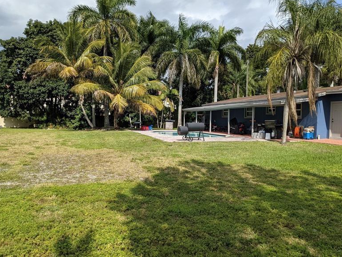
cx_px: 171
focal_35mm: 28
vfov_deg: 49.8
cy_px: 124
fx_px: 277
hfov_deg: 63.4
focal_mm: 4.38
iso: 81
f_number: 1.73
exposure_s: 1/5882
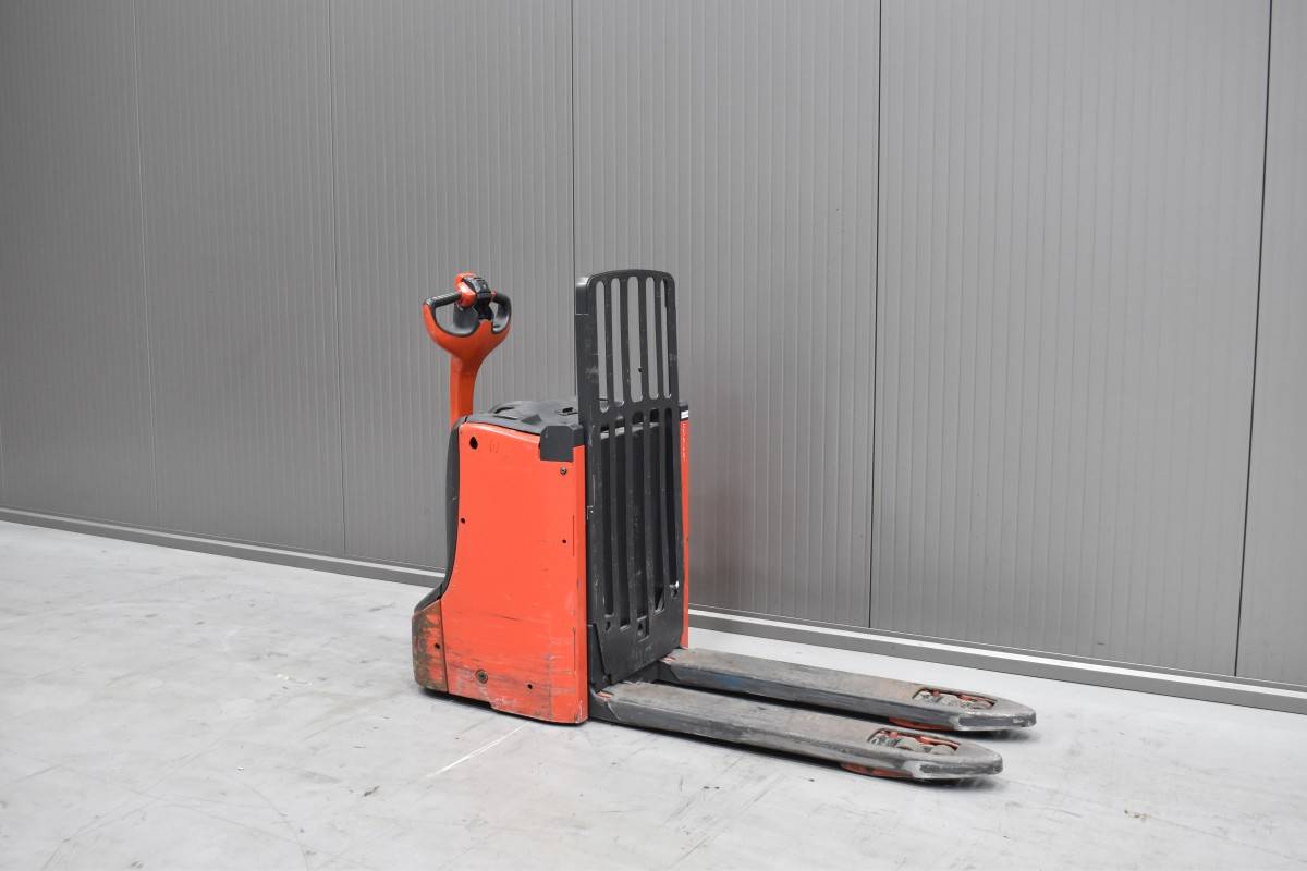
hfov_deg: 55.1
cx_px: 654
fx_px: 1252
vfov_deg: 38.4
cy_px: 436
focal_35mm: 34
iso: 1600
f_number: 5
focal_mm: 23
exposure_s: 1/40
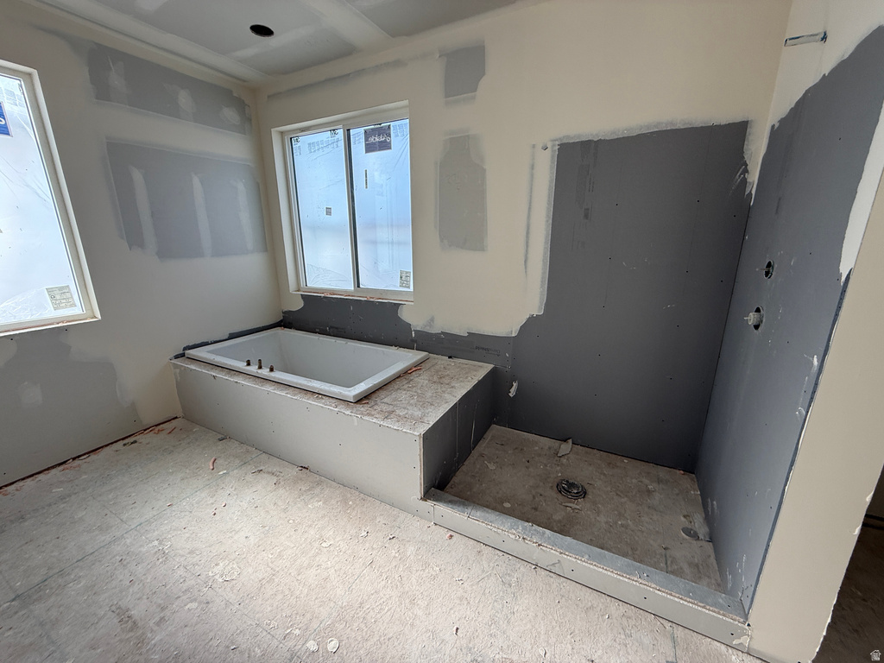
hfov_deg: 102.1
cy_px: 332
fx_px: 358
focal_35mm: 14
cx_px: 442
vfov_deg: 85.7
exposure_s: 1/182
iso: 64
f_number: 2.2
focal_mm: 2.22
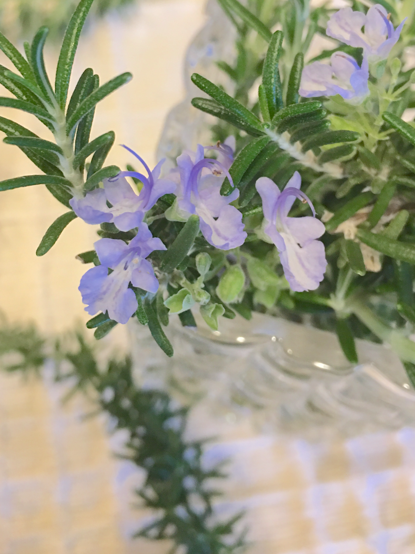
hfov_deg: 35.9
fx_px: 639
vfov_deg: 46.3
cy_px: 199
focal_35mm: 40
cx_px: 198
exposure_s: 1/15
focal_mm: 4.15
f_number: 2.2
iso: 100
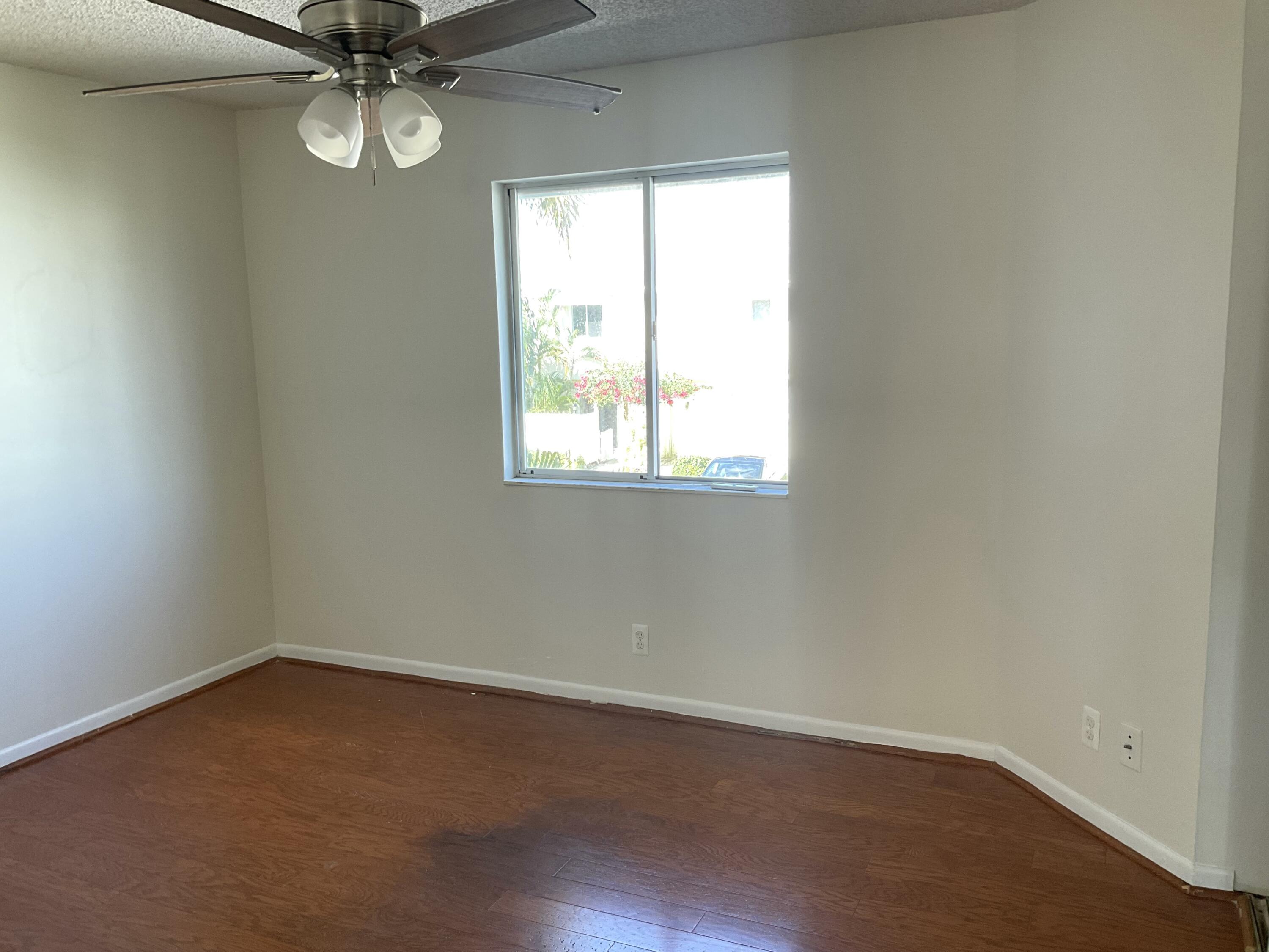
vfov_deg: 48.2
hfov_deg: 61.7
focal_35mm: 29
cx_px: 634
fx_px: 1063
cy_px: 476
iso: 40
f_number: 1.8
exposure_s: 1/120
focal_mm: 3
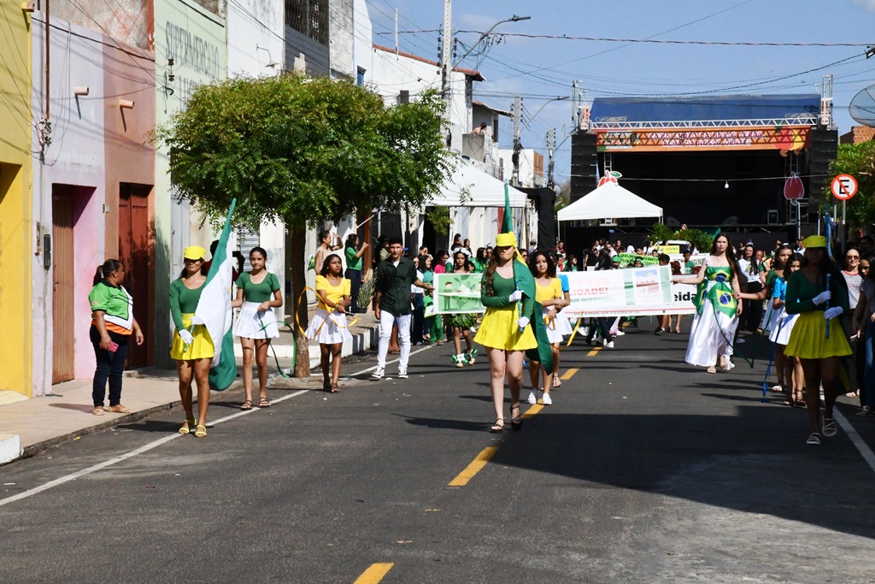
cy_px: 292
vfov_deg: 12.2
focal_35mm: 112
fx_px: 2722
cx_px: 438
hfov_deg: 18.3
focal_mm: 75
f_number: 25
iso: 5000
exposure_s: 1/2500
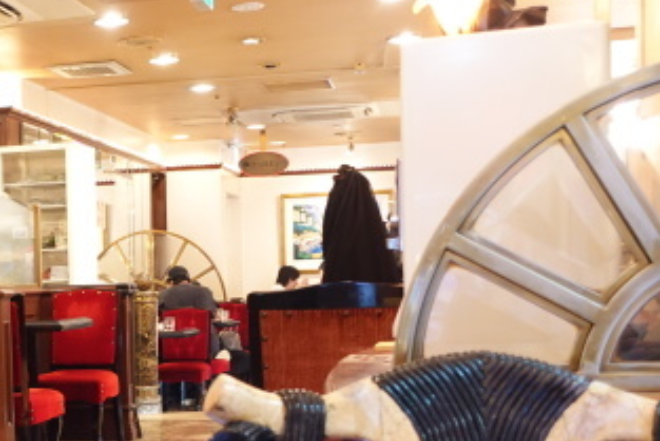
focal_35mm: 67
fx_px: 1229
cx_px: 30
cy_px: 363
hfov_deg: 28.5
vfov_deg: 20.1
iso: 640
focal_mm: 10.89
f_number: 2.5
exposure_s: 1/30
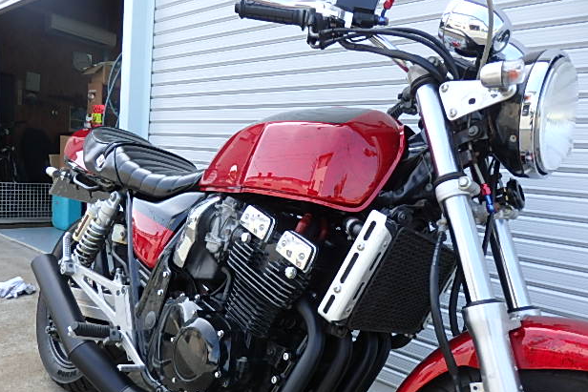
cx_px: 301
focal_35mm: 27
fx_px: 441
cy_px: 227
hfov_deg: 67.4
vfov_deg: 47.8
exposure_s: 1/250
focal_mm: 4.5
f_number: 3
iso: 125
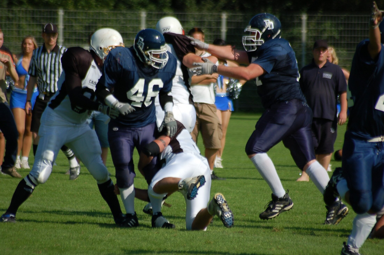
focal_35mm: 450
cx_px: 192
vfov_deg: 3.0
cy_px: 128
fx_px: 4791
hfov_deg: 4.6
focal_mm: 300
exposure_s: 1/1250
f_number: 5.6
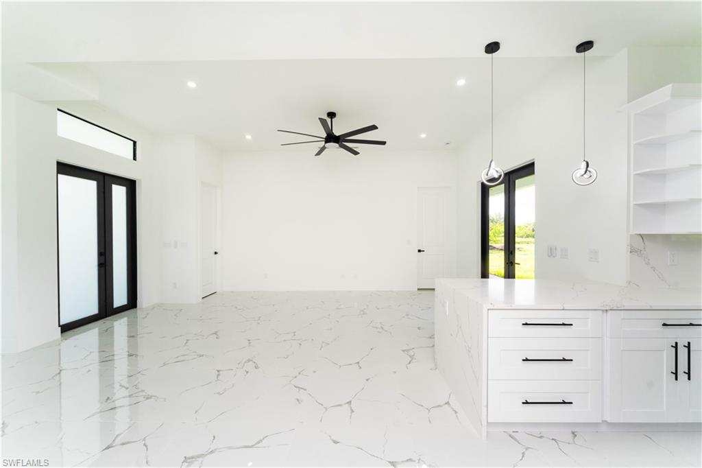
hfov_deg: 104.3
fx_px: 273
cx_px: 351
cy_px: 234
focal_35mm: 14
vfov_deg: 81.2
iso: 800
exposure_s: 1/100
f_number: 9
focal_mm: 14
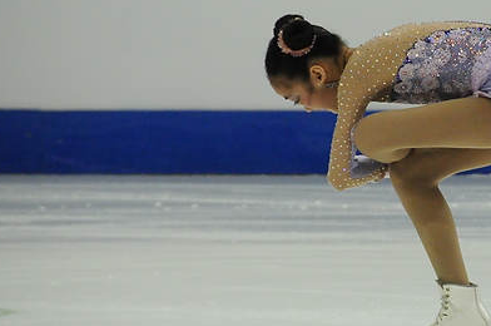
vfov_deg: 2.2
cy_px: 150
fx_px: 8333
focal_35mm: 612
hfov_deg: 3.4
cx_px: 462
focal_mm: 200
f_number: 5.6
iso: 3200
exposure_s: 1/1250
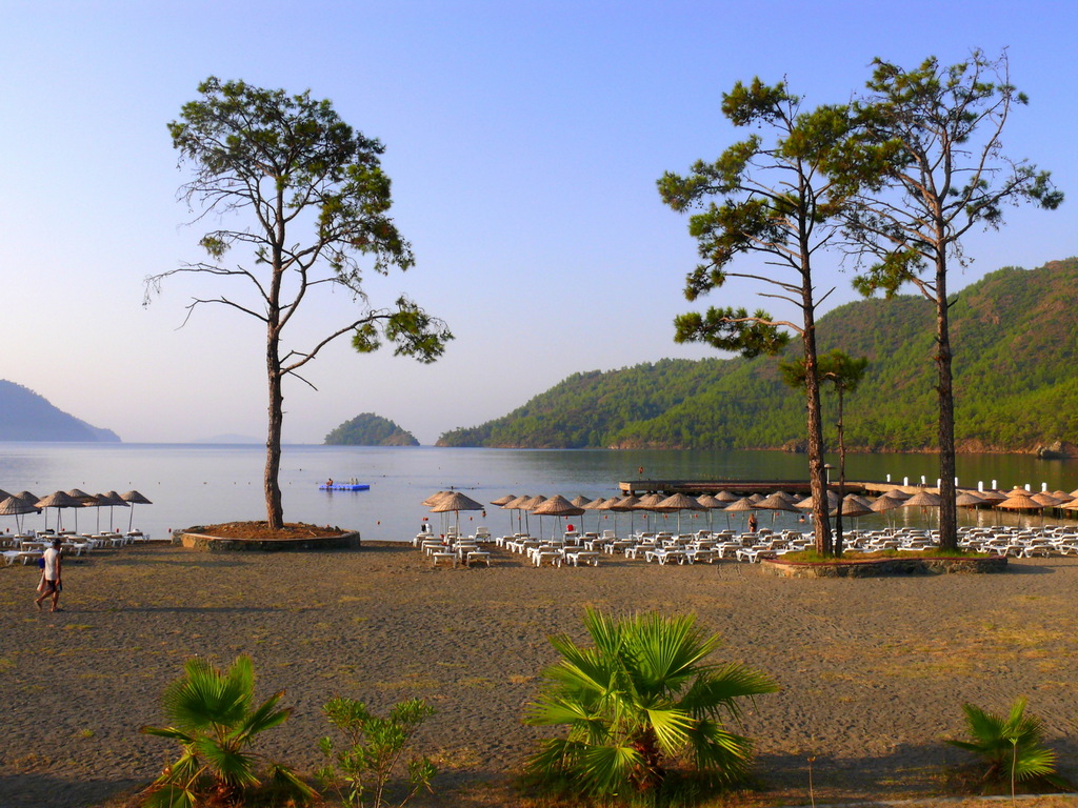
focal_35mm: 35
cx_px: 539
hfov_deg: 52.6
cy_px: 404
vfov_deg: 40.7
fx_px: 1090
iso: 100
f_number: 8
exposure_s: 1/80
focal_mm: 7.4
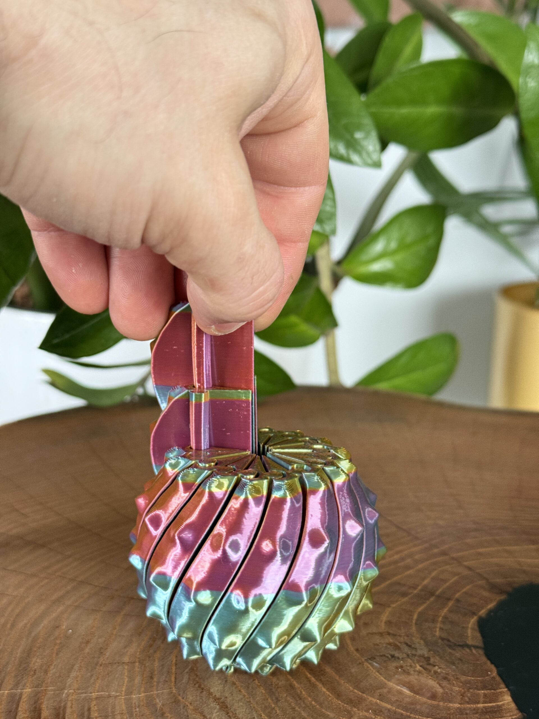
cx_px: 270
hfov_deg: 30.3
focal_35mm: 48
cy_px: 360
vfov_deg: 39.7
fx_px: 997
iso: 250
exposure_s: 1/46
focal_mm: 6.76
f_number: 1.78
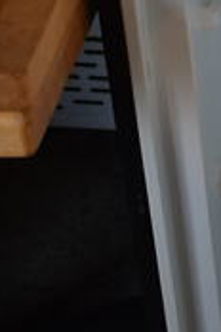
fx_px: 1307
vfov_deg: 13.5
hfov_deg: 8.9
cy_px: -182
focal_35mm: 142
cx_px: 482
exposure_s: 1/30
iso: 180
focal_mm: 18
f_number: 3.5
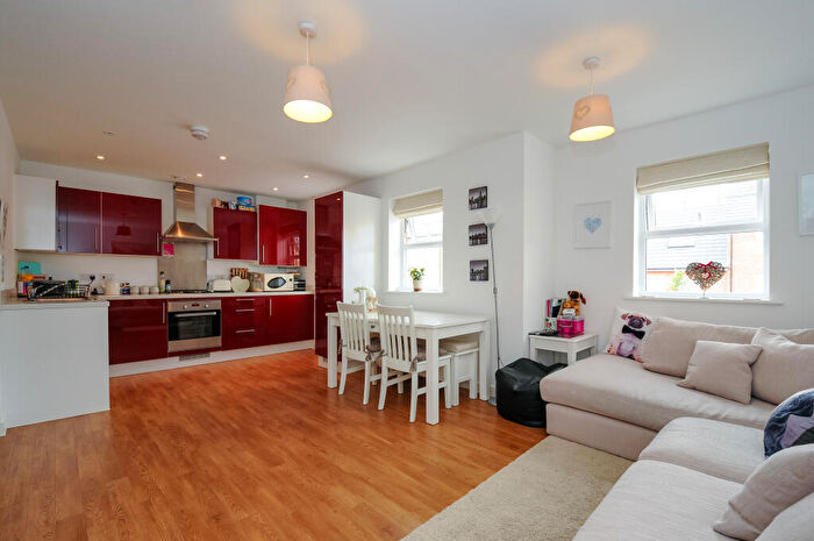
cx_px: 407
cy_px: 270
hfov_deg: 100.5
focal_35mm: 15
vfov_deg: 77.2
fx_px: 339
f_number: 10
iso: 400
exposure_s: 1/20
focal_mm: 10
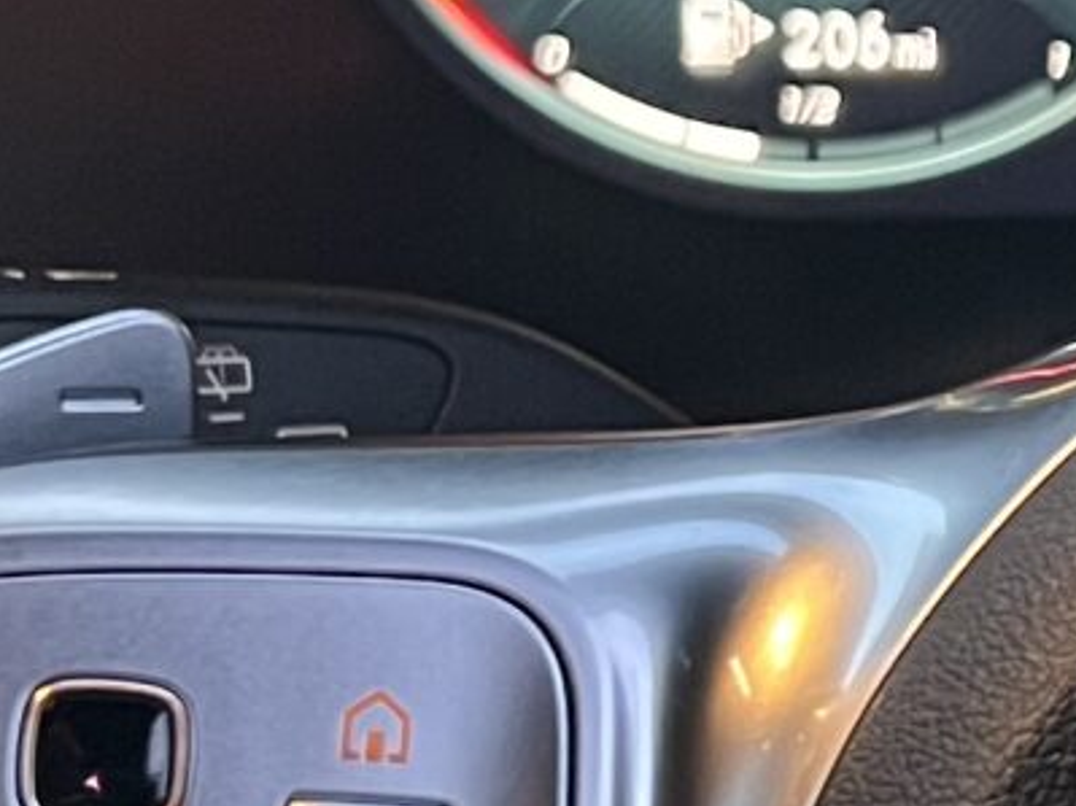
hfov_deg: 11.2
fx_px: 5189
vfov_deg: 8.9
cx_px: 1758
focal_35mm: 167
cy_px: 555
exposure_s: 1/42
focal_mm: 5.7
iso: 500
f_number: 1.5
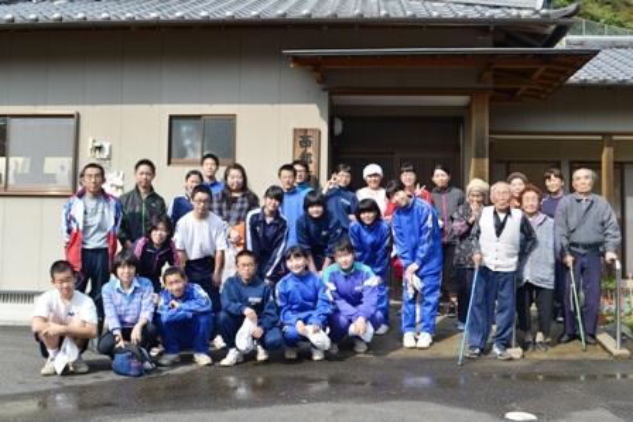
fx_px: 686
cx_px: 316
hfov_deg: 49.5
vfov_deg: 34.2
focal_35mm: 39
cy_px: 211
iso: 100
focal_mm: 26
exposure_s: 1/200
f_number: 7.1
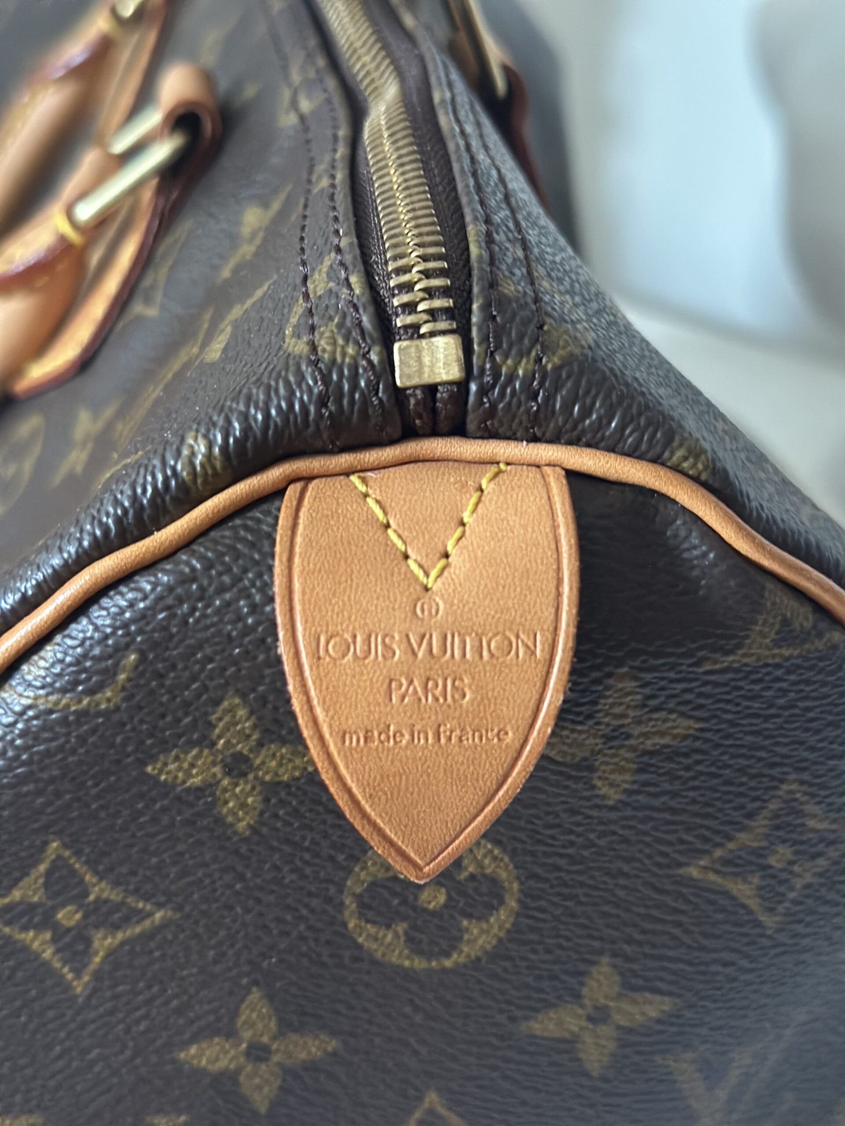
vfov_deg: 39.7
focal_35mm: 48
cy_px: 563
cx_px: 422
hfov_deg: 30.3
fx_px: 1562
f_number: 1.78
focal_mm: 6.86
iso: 800
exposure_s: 1/40
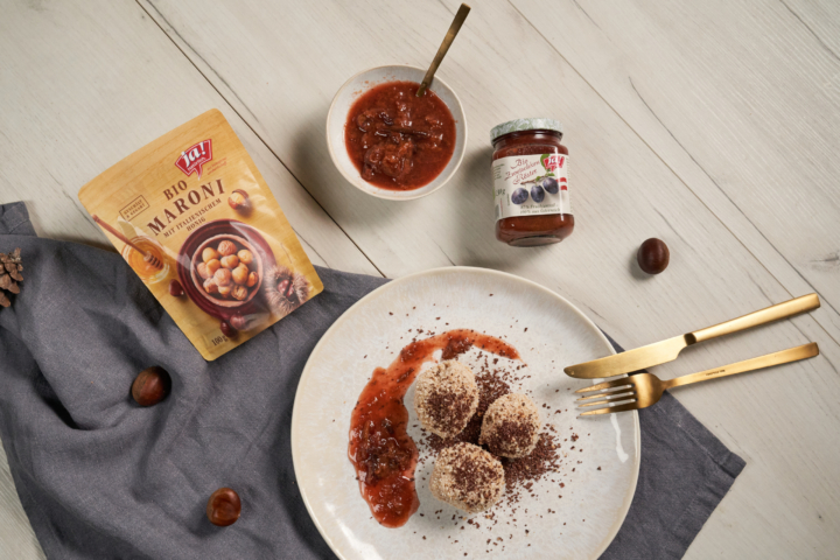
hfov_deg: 50.7
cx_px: 420
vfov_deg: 35.1
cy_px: 280
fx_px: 887
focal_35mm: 38
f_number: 8
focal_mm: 38
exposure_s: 1/250
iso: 2500
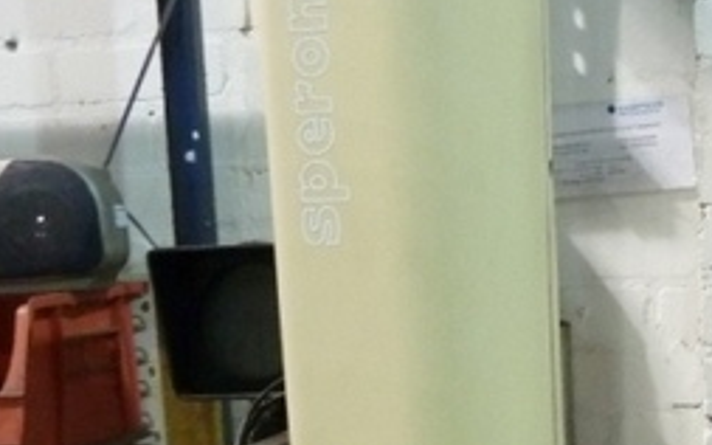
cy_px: 487
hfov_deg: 29.3
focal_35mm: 67
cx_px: 647
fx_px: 1300
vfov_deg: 18.7
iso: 400
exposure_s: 1/6
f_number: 3.3
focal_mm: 4.1
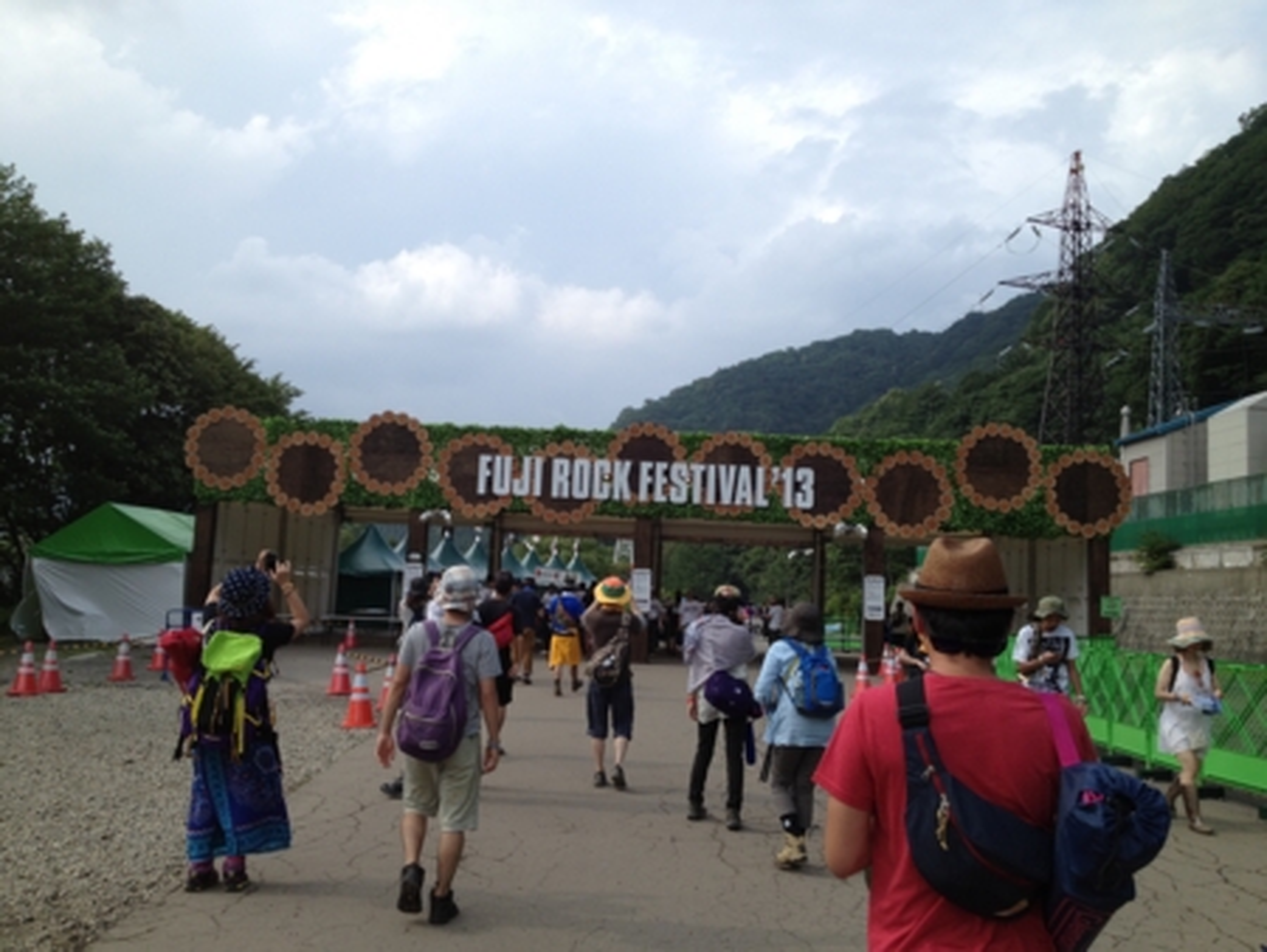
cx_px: 634
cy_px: 476
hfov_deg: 52.6
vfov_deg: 40.7
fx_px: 1282
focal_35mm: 35
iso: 64
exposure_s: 1/1175
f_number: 2.4
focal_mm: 4.28
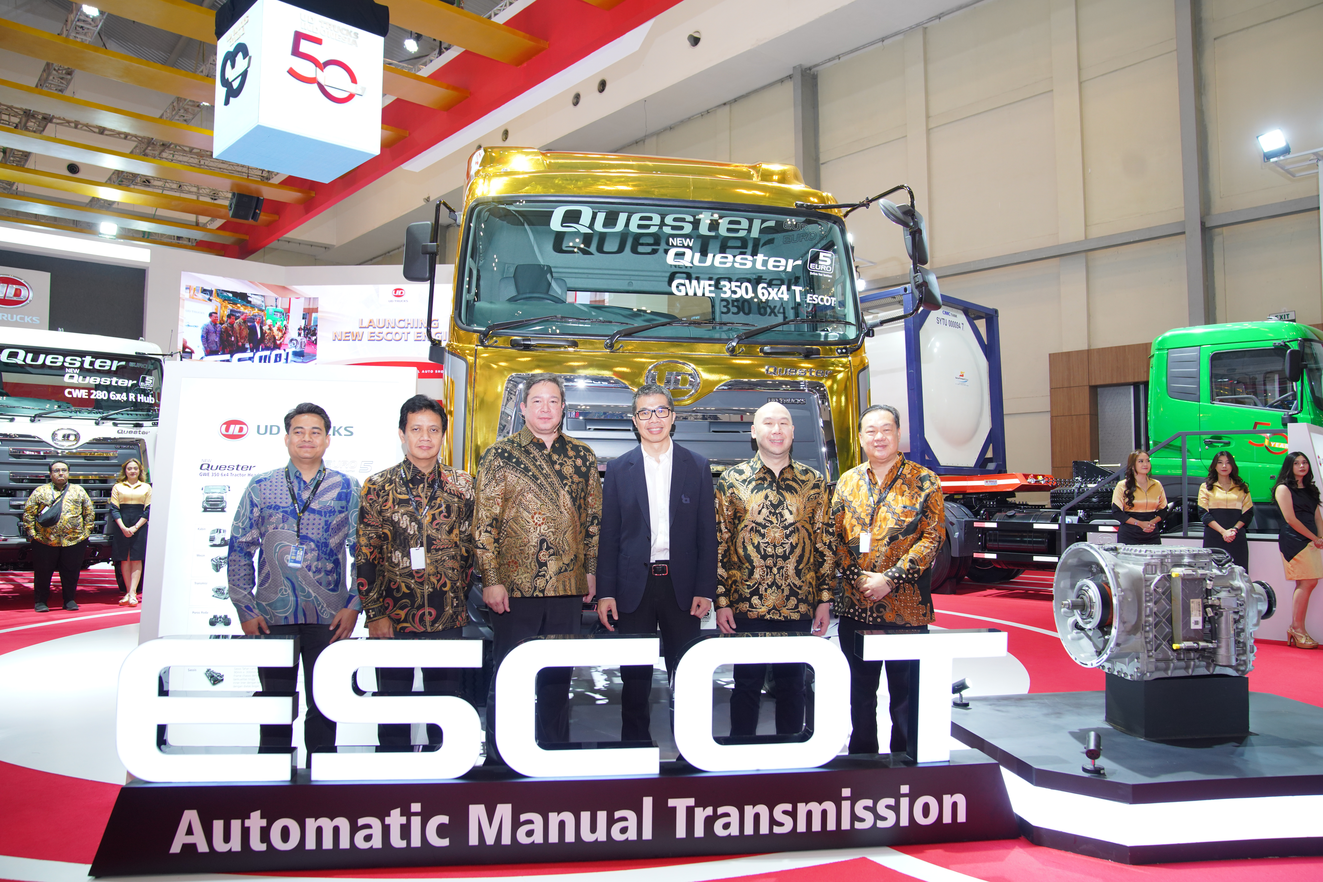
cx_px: 662
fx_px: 919
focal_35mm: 25
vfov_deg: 51.3
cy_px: 441
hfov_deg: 71.5
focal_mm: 25
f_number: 4
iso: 800
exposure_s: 1/100
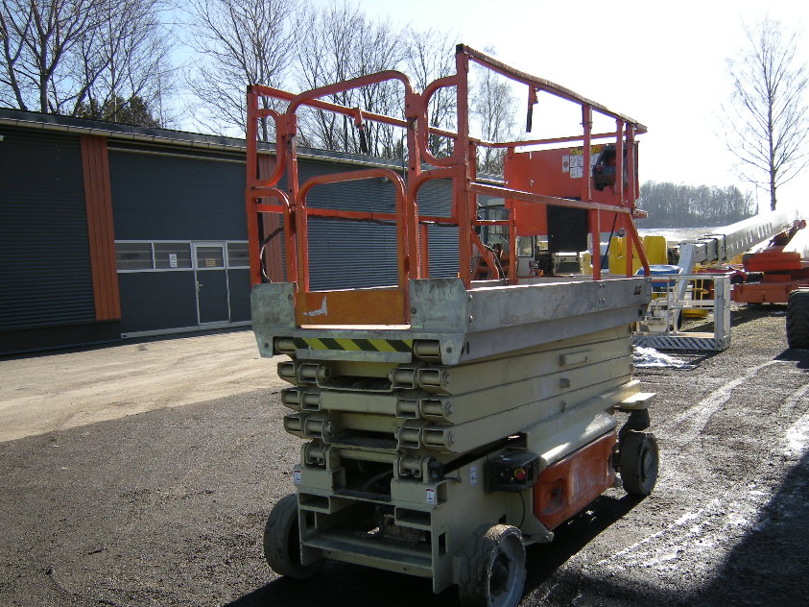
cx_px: 409
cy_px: 365
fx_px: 794
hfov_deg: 54.0
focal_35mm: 34
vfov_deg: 41.6
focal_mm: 4.7
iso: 64
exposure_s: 1/492
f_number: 2.8
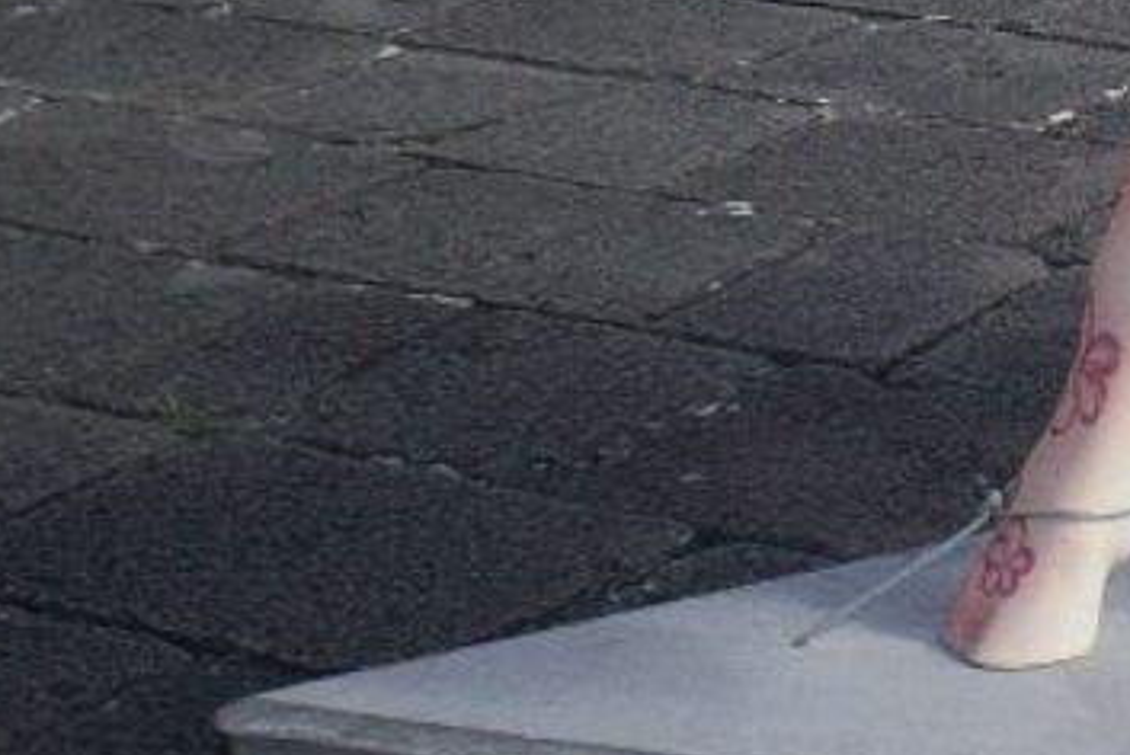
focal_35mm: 127
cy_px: -448
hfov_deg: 15.3
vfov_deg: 10.4
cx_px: 1519
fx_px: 3990
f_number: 4.5
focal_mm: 6
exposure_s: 1/375
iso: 100
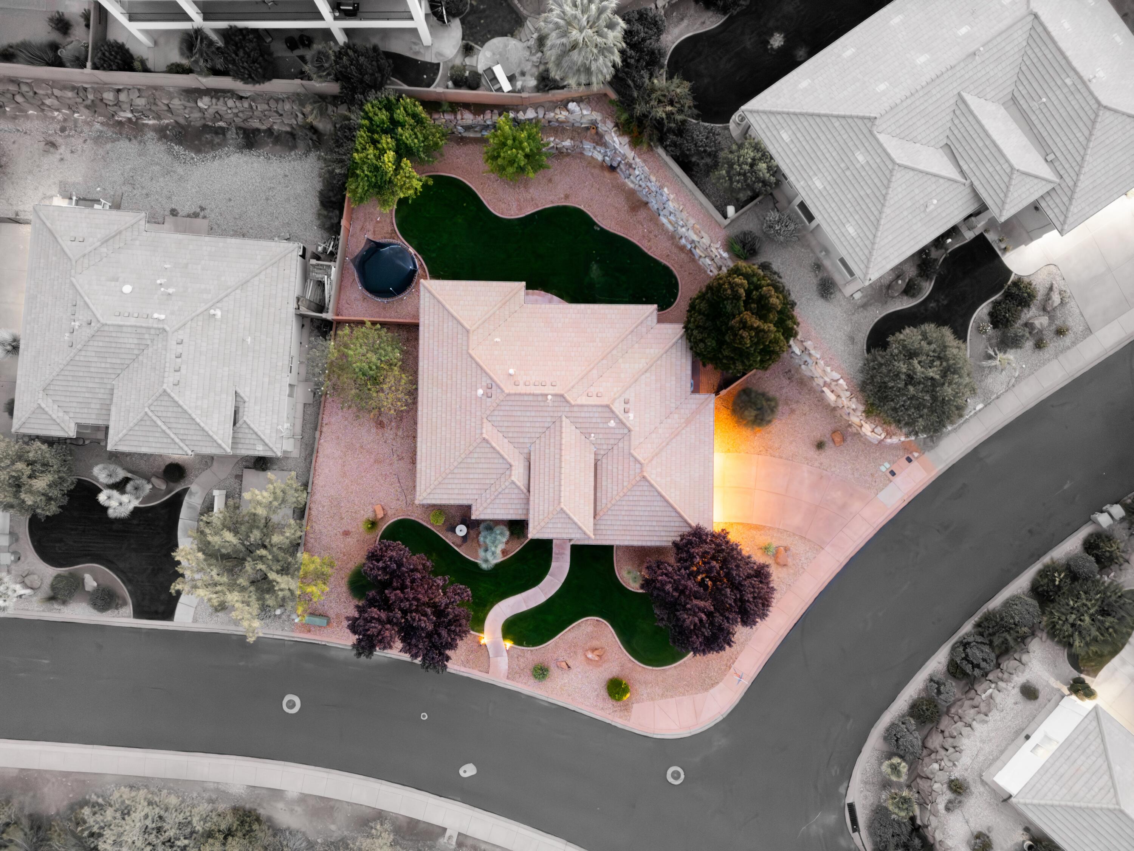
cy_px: 426
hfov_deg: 71.6
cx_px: 567
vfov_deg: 56.8
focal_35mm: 24
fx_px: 786
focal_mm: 6.72
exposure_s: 1/6
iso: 1180
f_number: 1.7
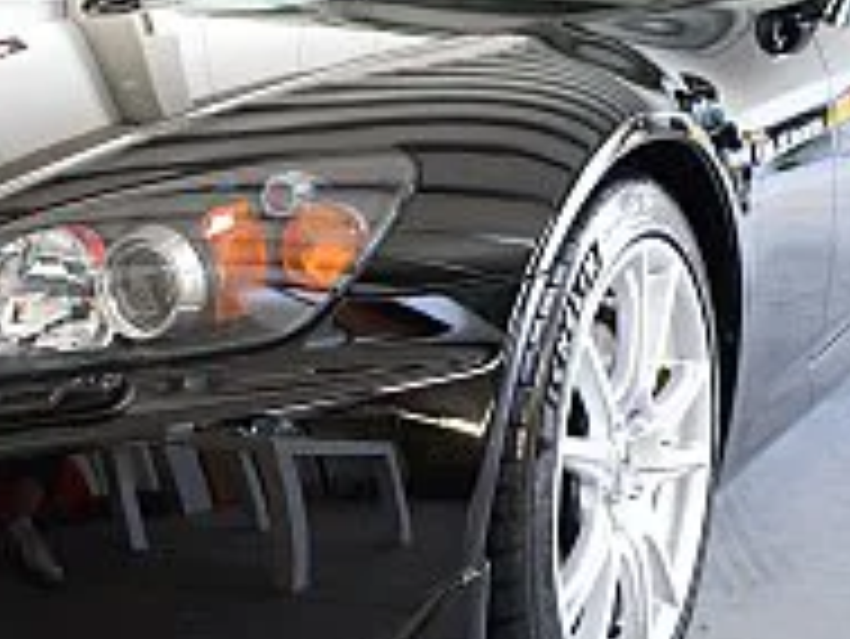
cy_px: 268
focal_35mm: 55
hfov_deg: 34.2
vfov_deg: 26.6
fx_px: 1351
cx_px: 211
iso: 800
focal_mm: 18
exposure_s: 1/60
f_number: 4
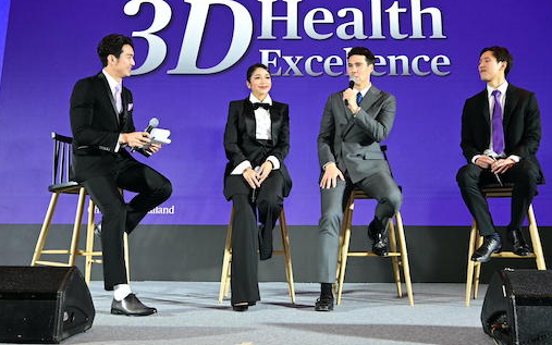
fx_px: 572
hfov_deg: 51.5
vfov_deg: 33.1
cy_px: 95
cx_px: 286
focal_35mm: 38
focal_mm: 21
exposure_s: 1/80
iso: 1000
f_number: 5
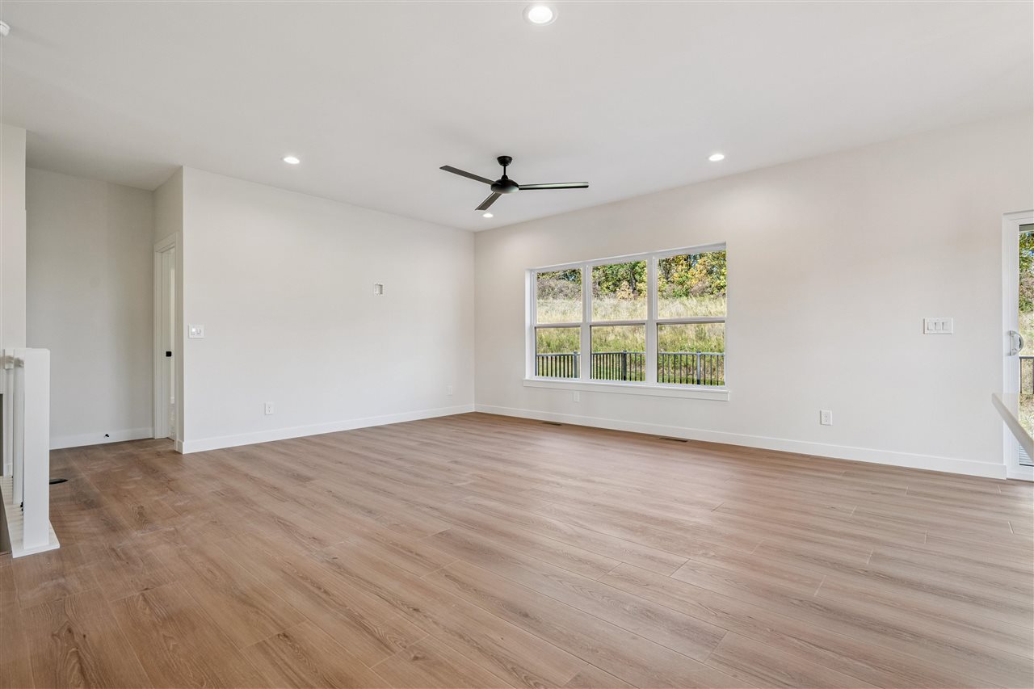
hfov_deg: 96.7
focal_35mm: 16
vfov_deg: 73.7
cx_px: 517
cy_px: 344
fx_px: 459
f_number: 8
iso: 640
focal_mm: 16
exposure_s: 1/100
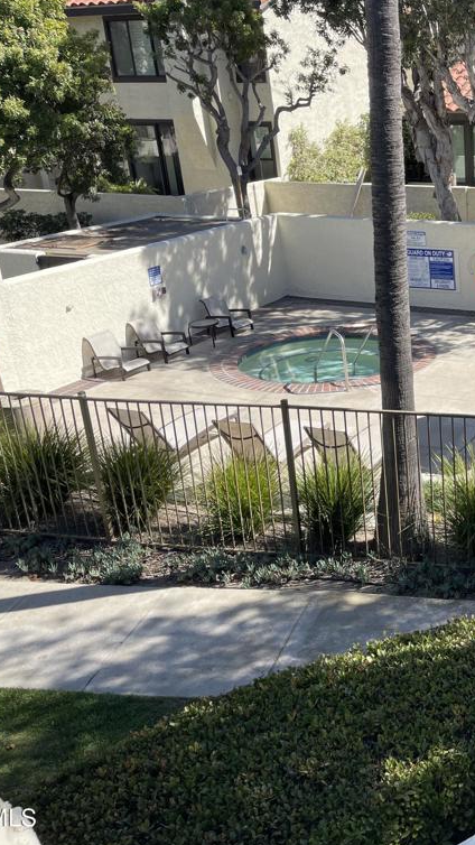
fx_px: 829
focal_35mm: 37
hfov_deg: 28.9
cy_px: 427
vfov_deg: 54.0
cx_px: 524
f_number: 1.6
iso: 32
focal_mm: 5.1
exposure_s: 1/1493
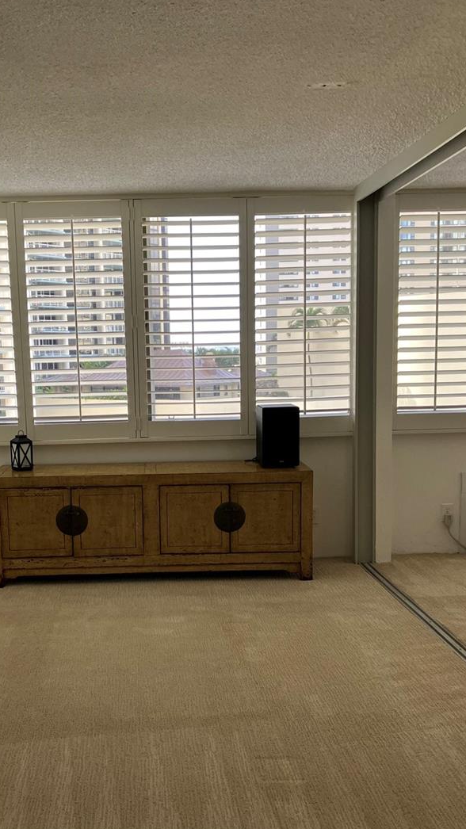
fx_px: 769
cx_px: 146
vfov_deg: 56.5
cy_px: 465
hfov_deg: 33.3
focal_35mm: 35
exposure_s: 1/121
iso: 80
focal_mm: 3.99
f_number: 1.8
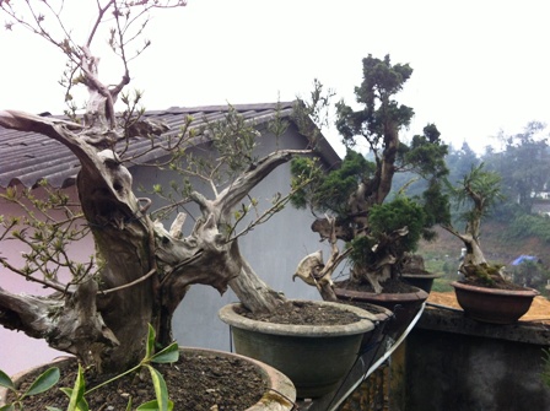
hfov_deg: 52.7
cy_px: 206
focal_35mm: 35
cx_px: 275
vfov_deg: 40.6
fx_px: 556
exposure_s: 1/195
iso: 80
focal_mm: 3.85
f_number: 2.8
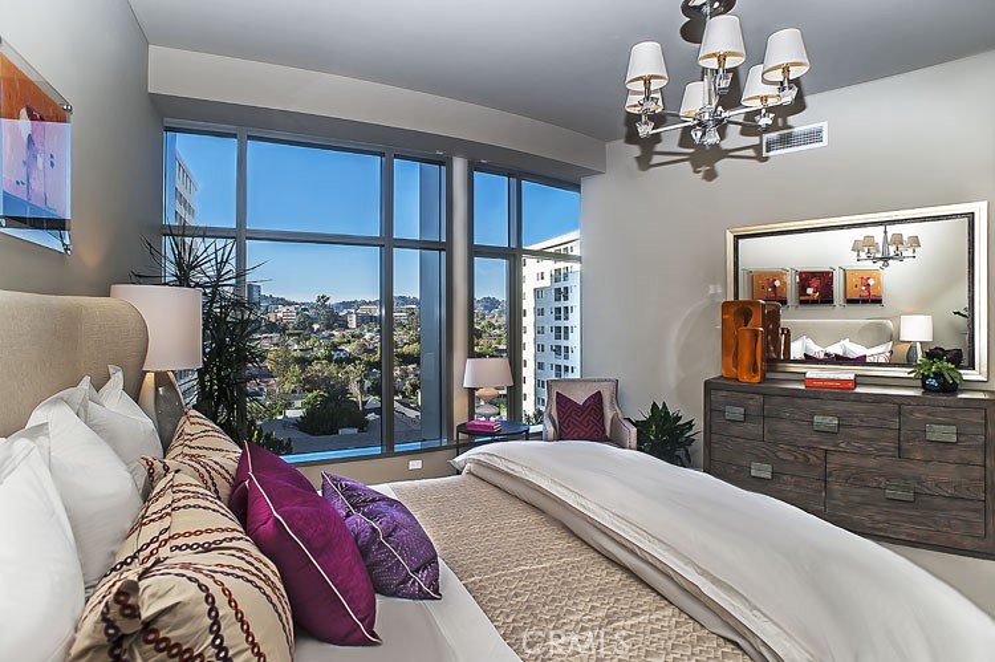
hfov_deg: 84.0
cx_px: 498
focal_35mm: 20
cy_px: 331
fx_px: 552
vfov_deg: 61.9
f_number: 6.3
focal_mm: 20
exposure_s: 1/250
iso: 200
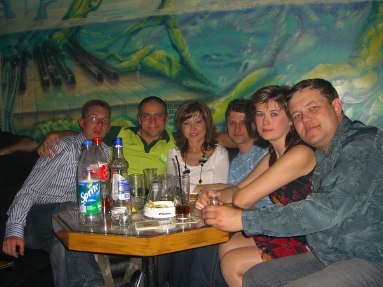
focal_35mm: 38
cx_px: 192
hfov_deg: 49.0
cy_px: 144
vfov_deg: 37.7
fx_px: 420
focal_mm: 7.9
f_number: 2.8
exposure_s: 1/60
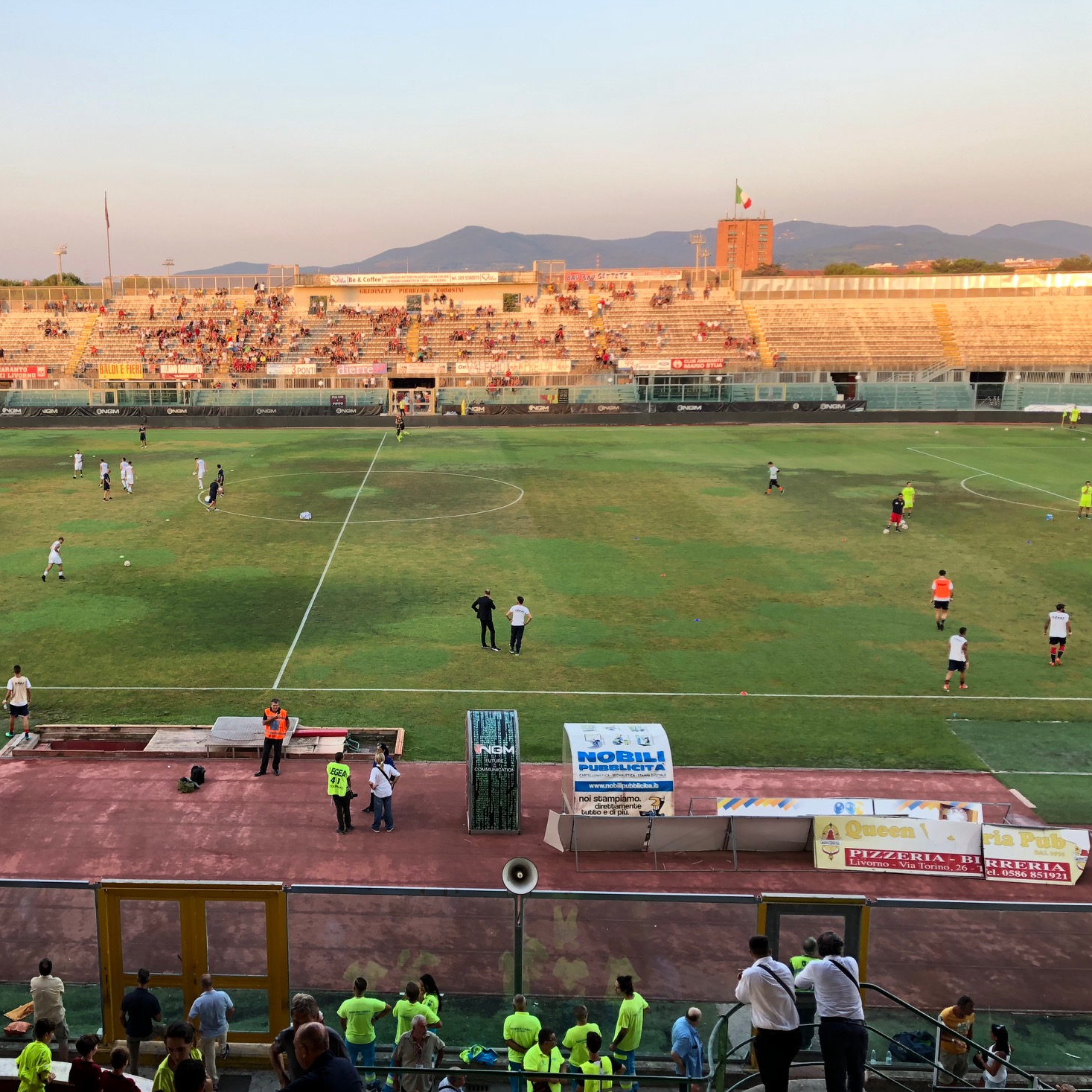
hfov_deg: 47.7
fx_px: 1213
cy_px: 548
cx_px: 371
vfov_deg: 48.5
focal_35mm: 34
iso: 32
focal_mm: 3.99
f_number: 1.8
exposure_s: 1/100
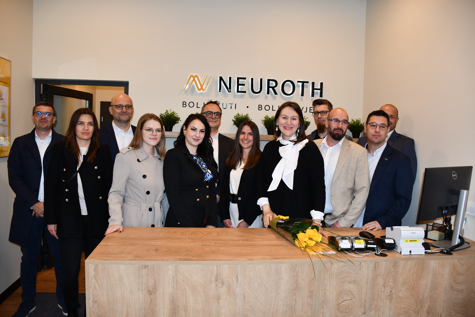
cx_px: 238
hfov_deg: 67.4
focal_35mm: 27
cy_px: 158
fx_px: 356
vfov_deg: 47.9
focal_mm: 18
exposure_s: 1/80
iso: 400
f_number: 3.5
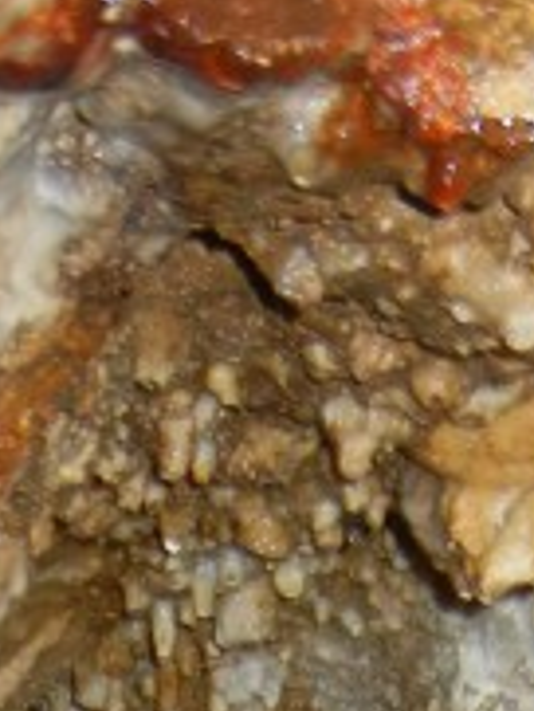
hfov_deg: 8.7
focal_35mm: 170
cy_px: 1929
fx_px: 3493
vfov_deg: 9.7
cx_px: 279
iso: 200
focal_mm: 5.4
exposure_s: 1/30
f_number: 3.5
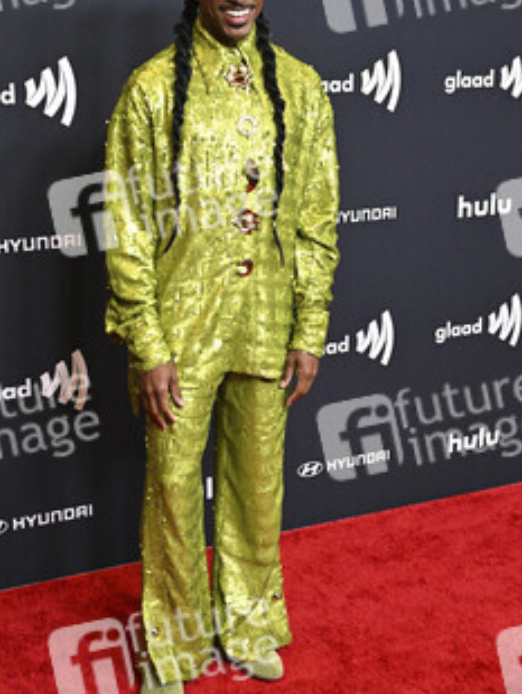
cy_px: 316
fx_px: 1044
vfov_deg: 36.8
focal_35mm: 52
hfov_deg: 28.0
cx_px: 229
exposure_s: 1/250
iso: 4000
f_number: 5.6
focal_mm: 42
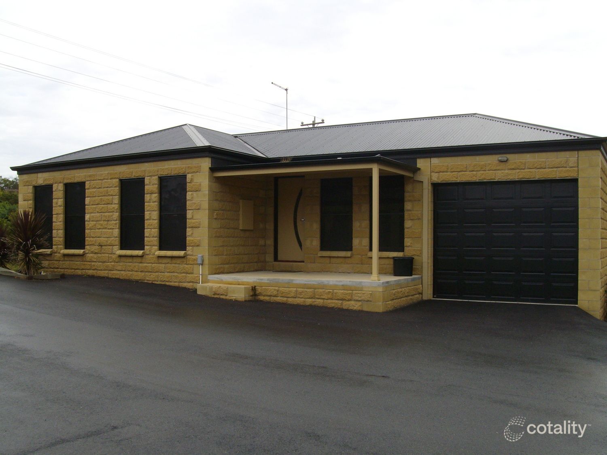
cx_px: 304
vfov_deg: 39.7
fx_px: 631
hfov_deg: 51.4
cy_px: 228
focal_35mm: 36
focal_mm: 6
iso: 80
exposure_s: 1/400
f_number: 4.8
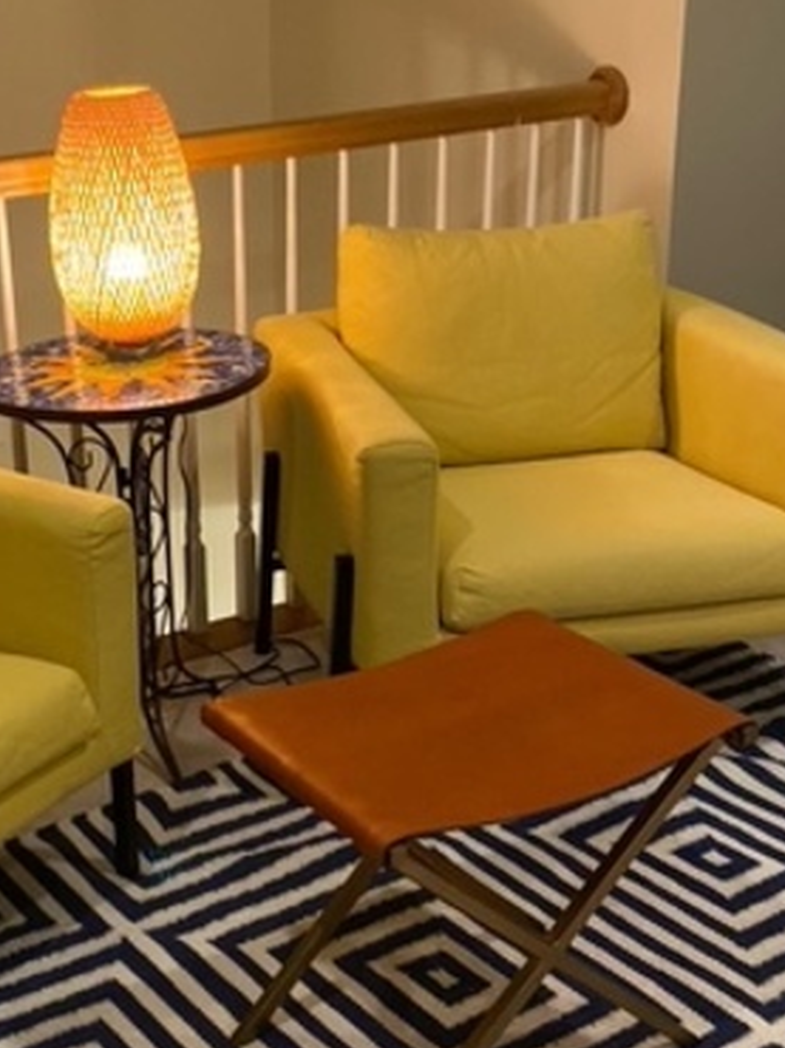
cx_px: 150
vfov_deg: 35.5
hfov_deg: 26.5
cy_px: 583
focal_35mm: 54
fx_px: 1635
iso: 500
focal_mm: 4.25
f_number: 1.8
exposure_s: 1/30
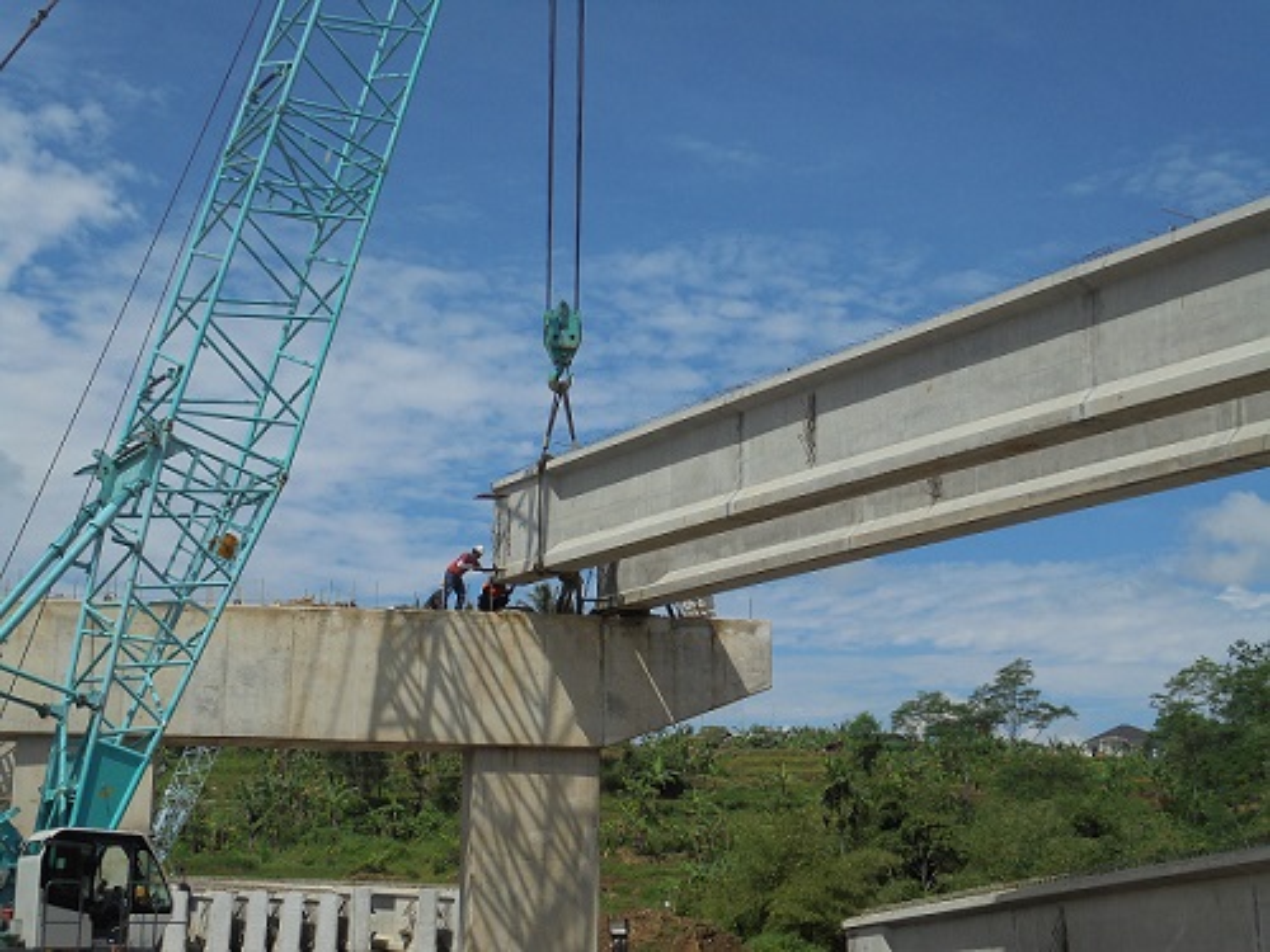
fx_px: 1798
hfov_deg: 38.9
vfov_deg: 29.7
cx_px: 635
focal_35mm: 49
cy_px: 476
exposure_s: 1/1000
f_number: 4.8
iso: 100
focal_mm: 8.9
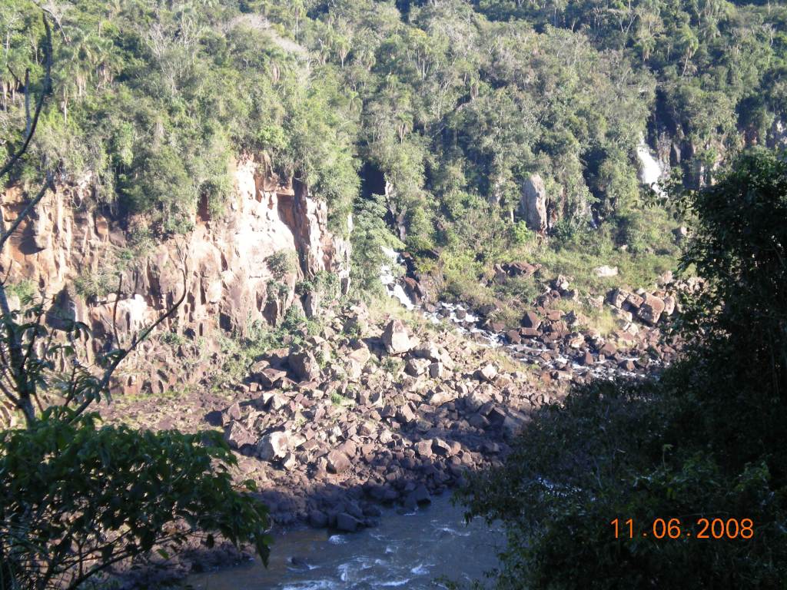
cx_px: 394
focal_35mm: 74
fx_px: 1682
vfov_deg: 19.9
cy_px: 295
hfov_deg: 26.3
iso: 80
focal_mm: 12.3
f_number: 4.6
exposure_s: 1/124
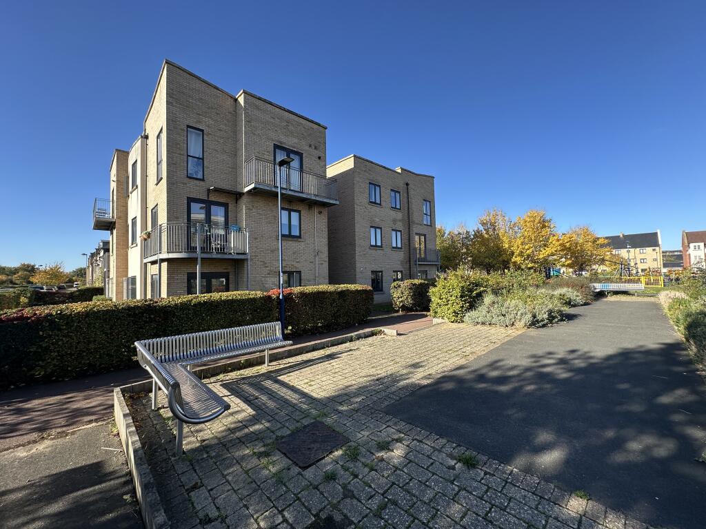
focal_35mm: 14
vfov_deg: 85.7
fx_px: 286
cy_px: 264
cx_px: 353
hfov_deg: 102.1
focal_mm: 2.22
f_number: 2.2
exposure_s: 1/673
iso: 40
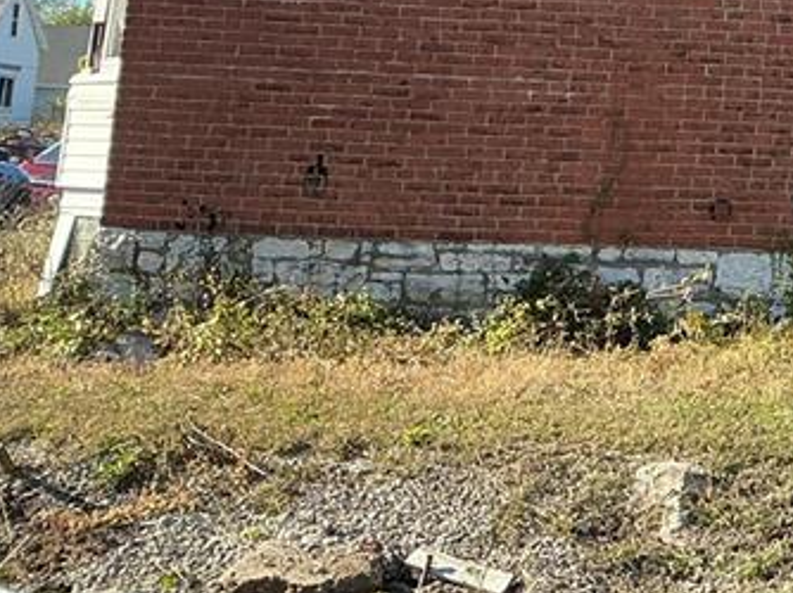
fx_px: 2037
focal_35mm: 89
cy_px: -183
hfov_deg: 19.1
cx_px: 1208
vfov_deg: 15.7
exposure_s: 1/514
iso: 25
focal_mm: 3
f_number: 1.8
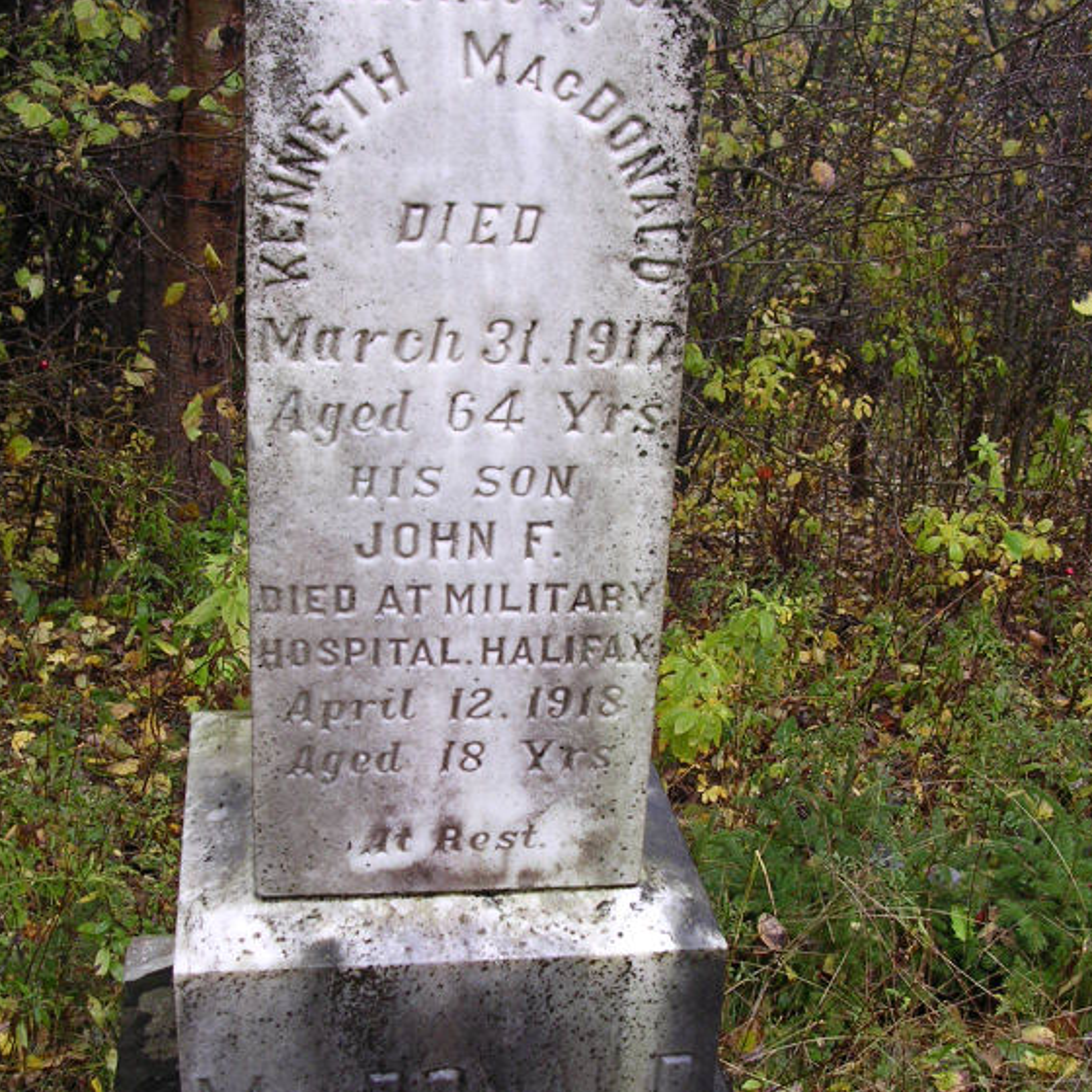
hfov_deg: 35.4
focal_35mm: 48
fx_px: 1713
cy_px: 606
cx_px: 550
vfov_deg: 35.3
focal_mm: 5.8
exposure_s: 1/90.9
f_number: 2.8
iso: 100
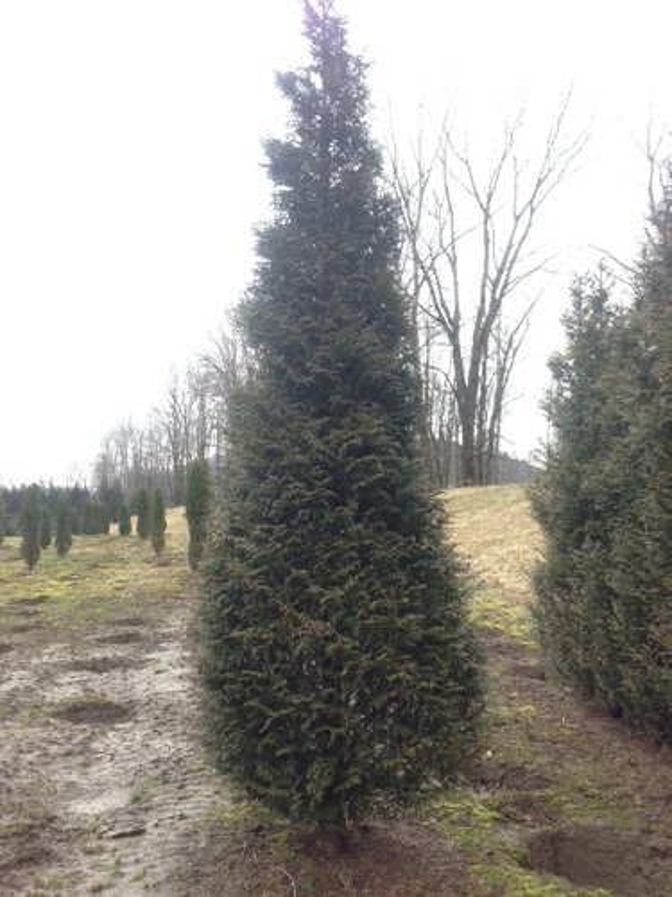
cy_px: 448
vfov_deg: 55.4
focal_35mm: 33
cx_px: 336
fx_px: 854
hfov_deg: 42.9
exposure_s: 1/120
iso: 50
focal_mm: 4.12
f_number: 2.4
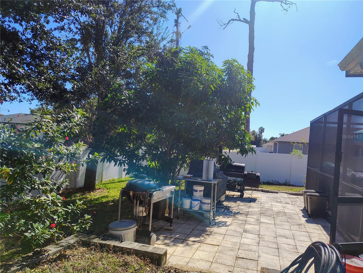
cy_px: 136
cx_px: 182
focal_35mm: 24
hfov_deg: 71.5
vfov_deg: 56.9
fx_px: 252
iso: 120
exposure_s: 1/1277
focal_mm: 5.56
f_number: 1.8
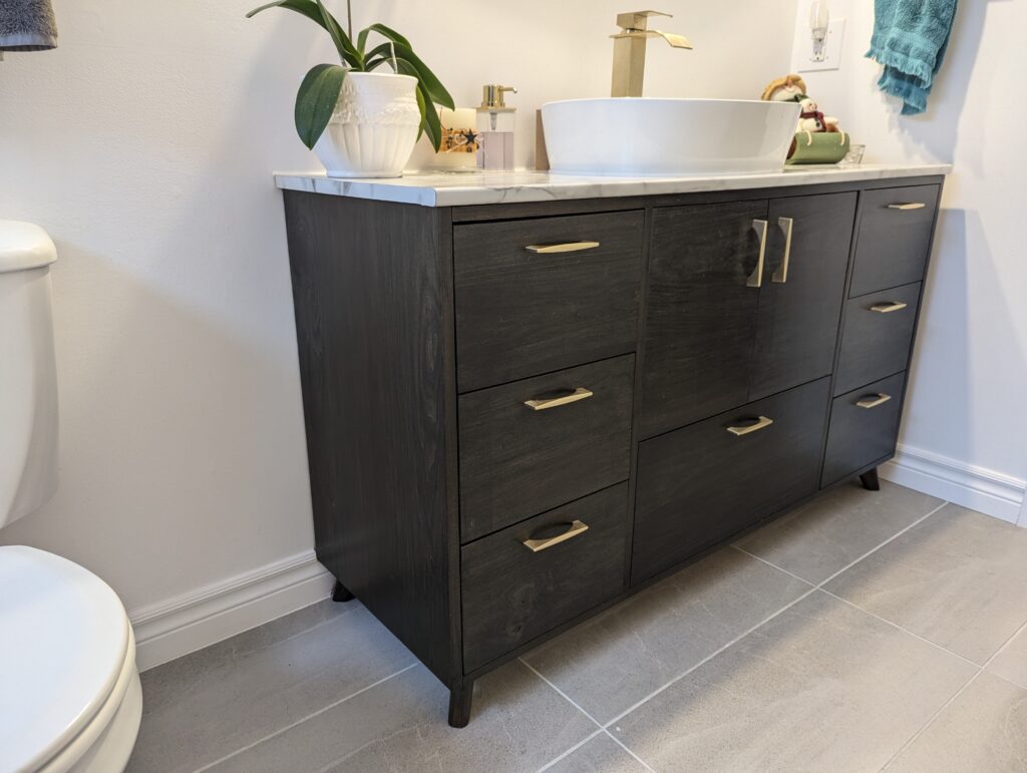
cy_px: 386
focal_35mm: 24
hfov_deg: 71.5
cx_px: 514
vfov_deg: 56.9
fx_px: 713
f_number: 1.85
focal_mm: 6.81
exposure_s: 1/24
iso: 284
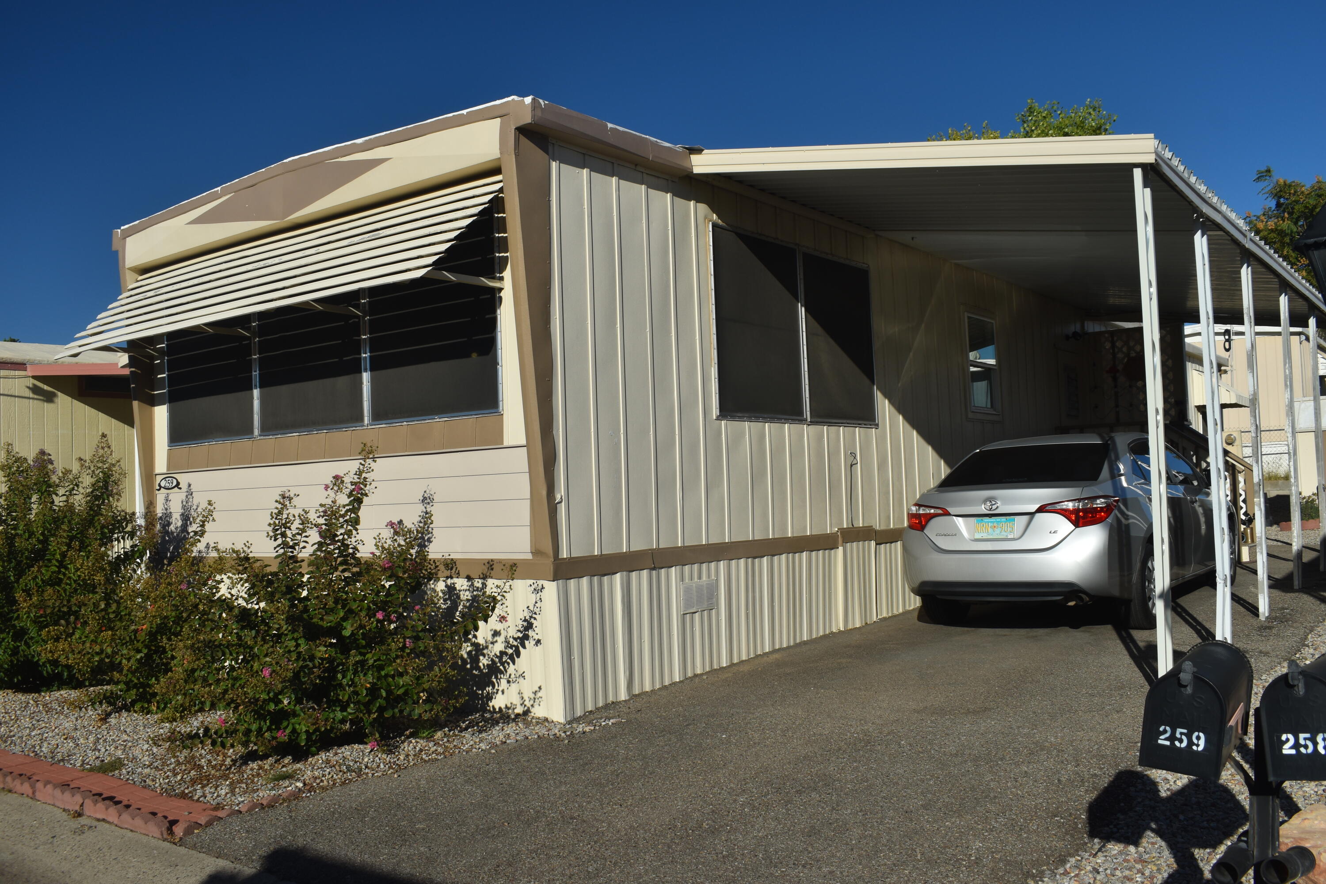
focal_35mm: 32
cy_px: 442
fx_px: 1160
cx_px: 663
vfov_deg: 41.7
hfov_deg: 59.5
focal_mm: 21
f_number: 8
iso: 100
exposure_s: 1/250
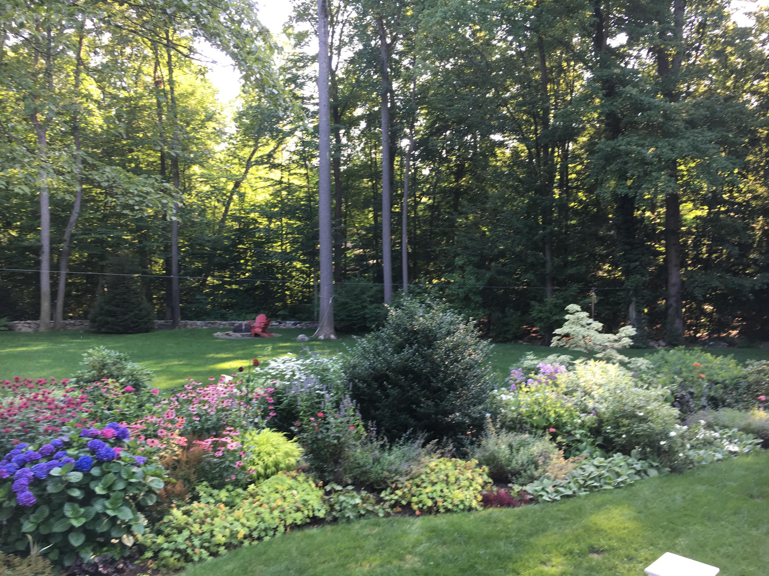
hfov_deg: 61.7
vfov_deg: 48.2
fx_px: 644
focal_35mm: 29
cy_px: 288
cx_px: 384
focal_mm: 4.15
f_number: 2.2
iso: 32
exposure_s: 1/60
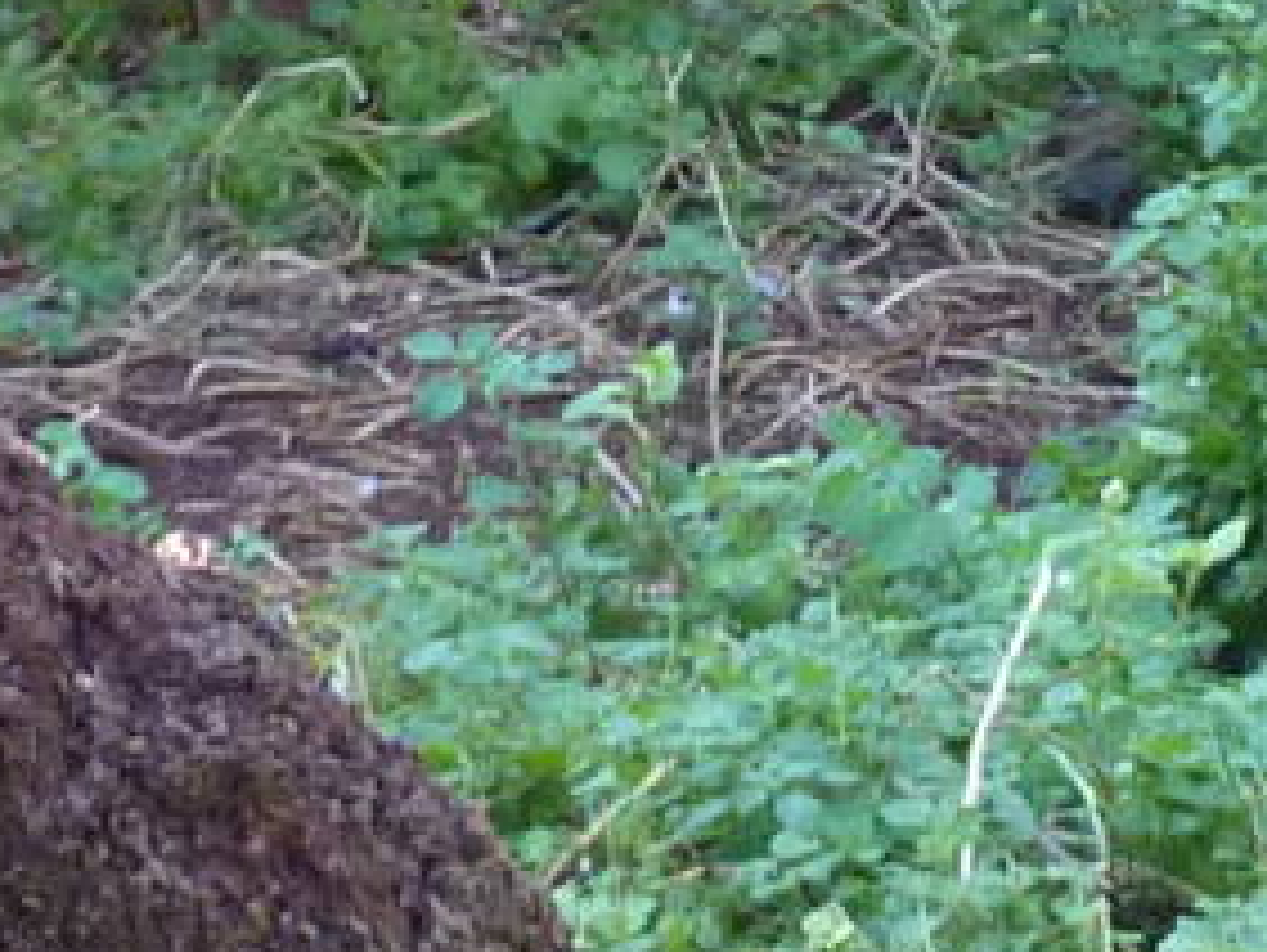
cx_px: 957
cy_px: -1356
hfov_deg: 7.3
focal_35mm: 272
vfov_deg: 5.3
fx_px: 9964
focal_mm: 7.9
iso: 250
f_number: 3.8
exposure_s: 1/30
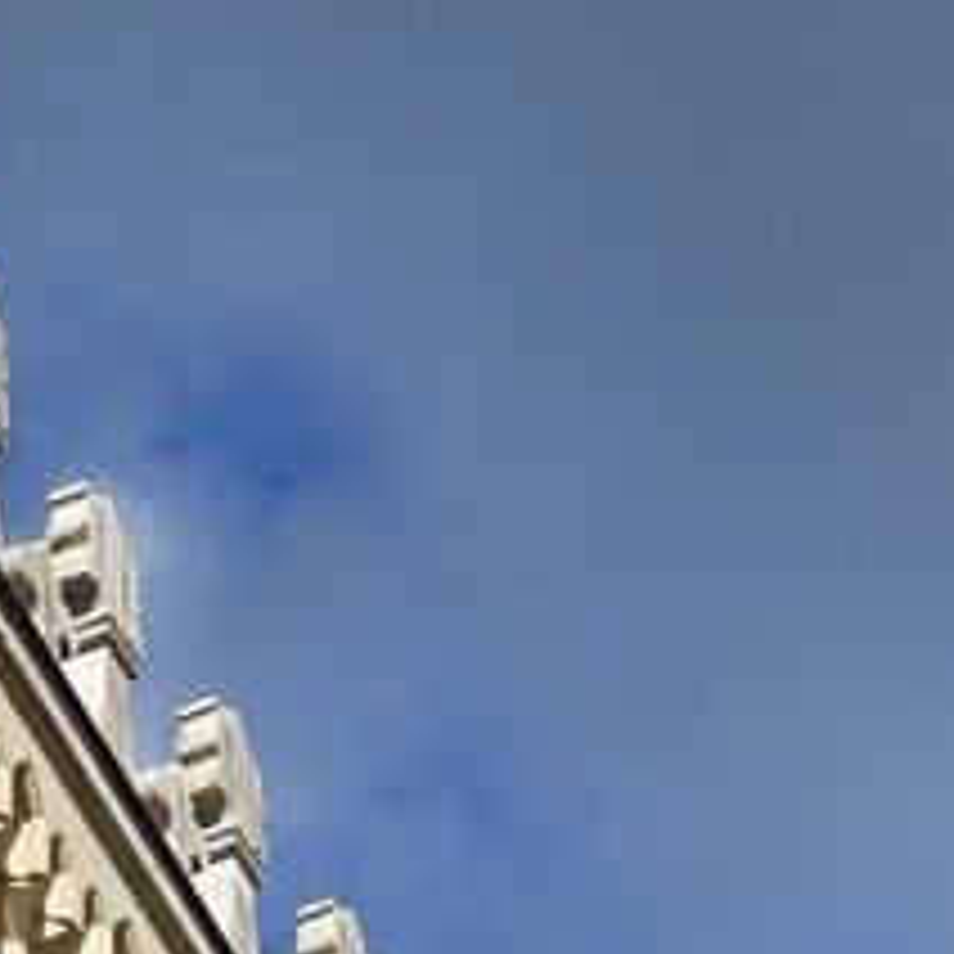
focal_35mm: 231
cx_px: -405
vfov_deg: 6.5
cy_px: 3344
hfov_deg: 7.5
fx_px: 7203
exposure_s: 1/250
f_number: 14
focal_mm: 36
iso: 200
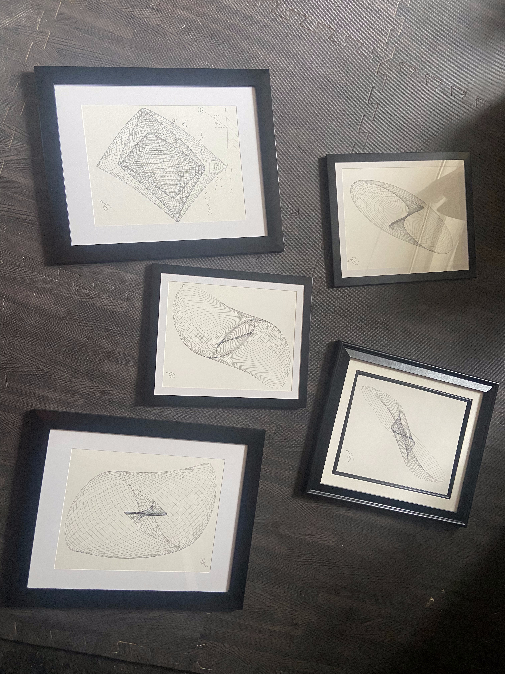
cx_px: 252
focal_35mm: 26
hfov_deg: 53.1
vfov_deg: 67.3
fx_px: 506
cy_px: 337
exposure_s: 1/60
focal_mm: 4.25
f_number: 1.8
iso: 400
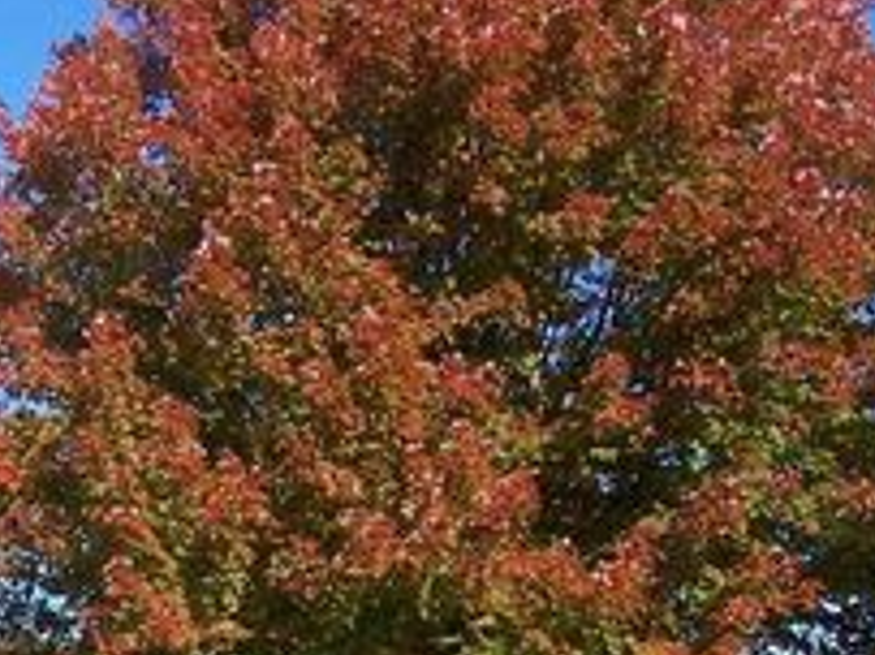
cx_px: 86
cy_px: 778
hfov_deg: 21.1
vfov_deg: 15.6
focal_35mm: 91
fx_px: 2299
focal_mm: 5.6
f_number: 5.6
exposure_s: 1/350
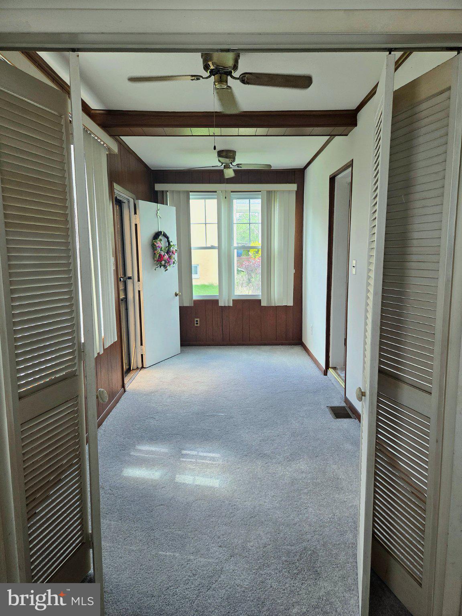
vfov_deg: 73.9
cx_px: 231
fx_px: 409
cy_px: 308
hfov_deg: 58.9
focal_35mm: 23
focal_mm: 5.4
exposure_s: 1/182
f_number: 1.8
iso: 100
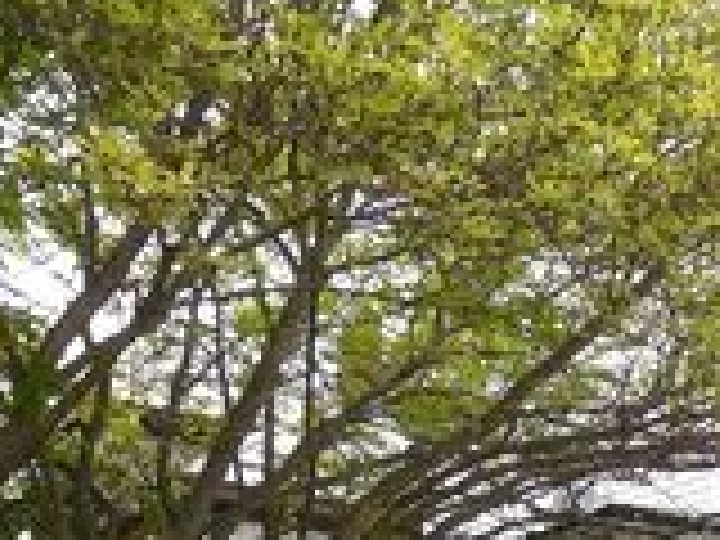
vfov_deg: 15.3
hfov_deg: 19.3
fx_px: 1955
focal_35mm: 94
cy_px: 605
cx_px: 927
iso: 125
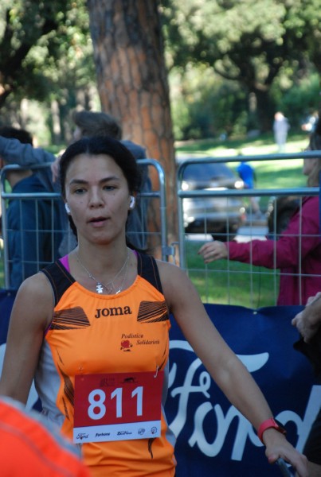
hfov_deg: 10.2
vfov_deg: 15.2
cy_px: 238
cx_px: 160
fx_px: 1796
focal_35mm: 135
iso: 1000
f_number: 5.6
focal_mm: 90
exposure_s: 1/320
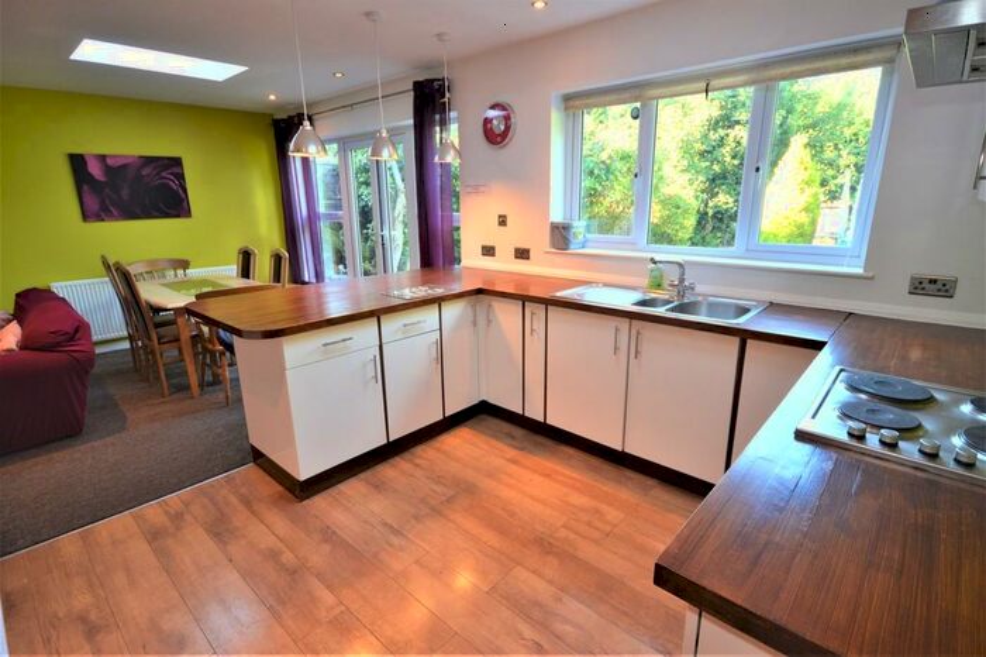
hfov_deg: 100.4
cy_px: 328
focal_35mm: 15
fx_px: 411
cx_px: 493
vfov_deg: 77.3
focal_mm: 10
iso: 560
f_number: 4
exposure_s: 1/60
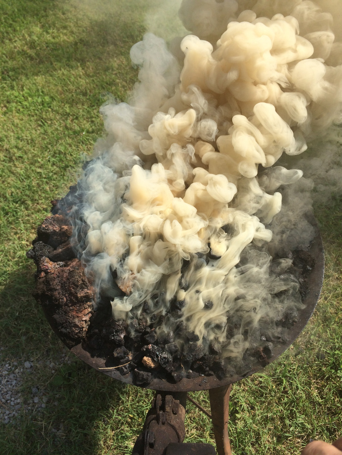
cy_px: 228
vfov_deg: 61.7
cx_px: 171
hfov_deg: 48.2
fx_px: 382
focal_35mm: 29
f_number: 2.2
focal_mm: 4.15
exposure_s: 1/2415
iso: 32
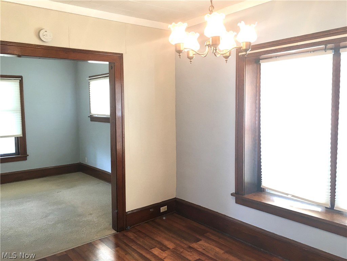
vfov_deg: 48.2
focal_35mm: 29
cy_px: 130
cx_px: 174
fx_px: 291
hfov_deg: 61.7
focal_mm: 4.15
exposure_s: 1/15
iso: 32
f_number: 2.2
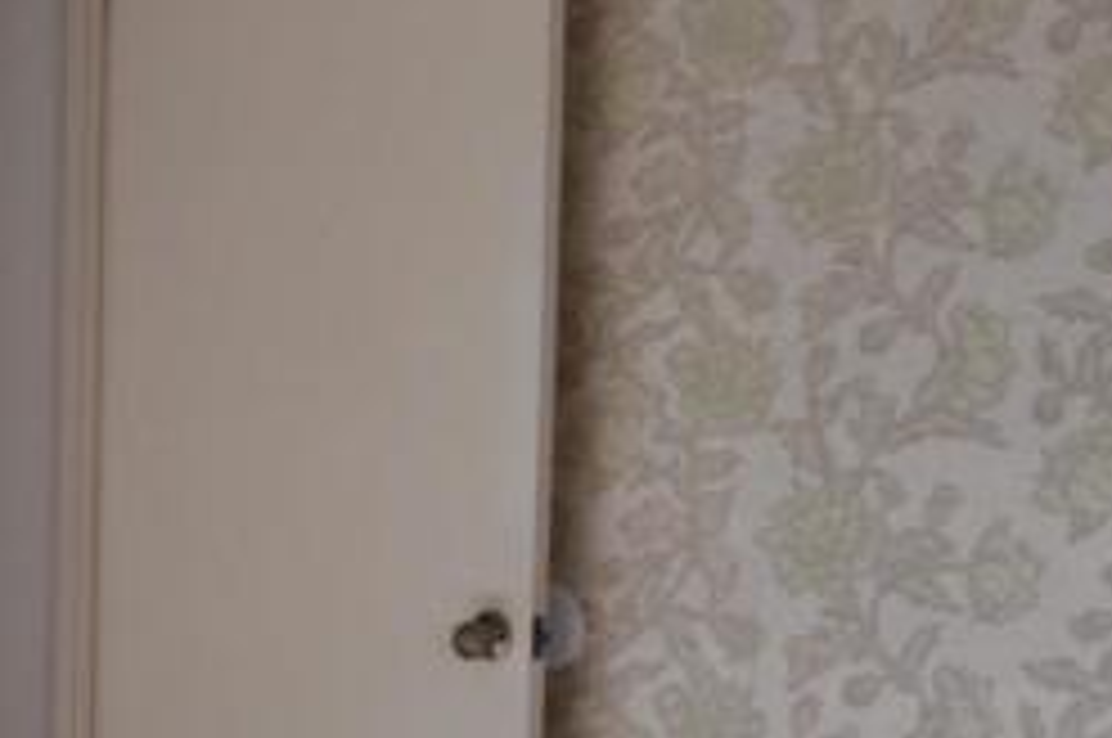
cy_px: 508
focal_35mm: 112
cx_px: -113
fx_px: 3455
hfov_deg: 17.7
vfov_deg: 12.2
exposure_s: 1/90
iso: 200
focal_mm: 18
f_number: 4.8
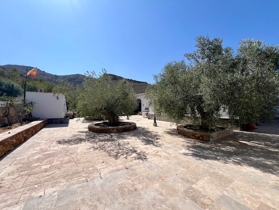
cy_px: 105
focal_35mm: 13
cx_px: 140
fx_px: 105
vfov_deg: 89.9
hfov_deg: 106.2
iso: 32
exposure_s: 1/2016
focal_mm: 1.57
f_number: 1.8
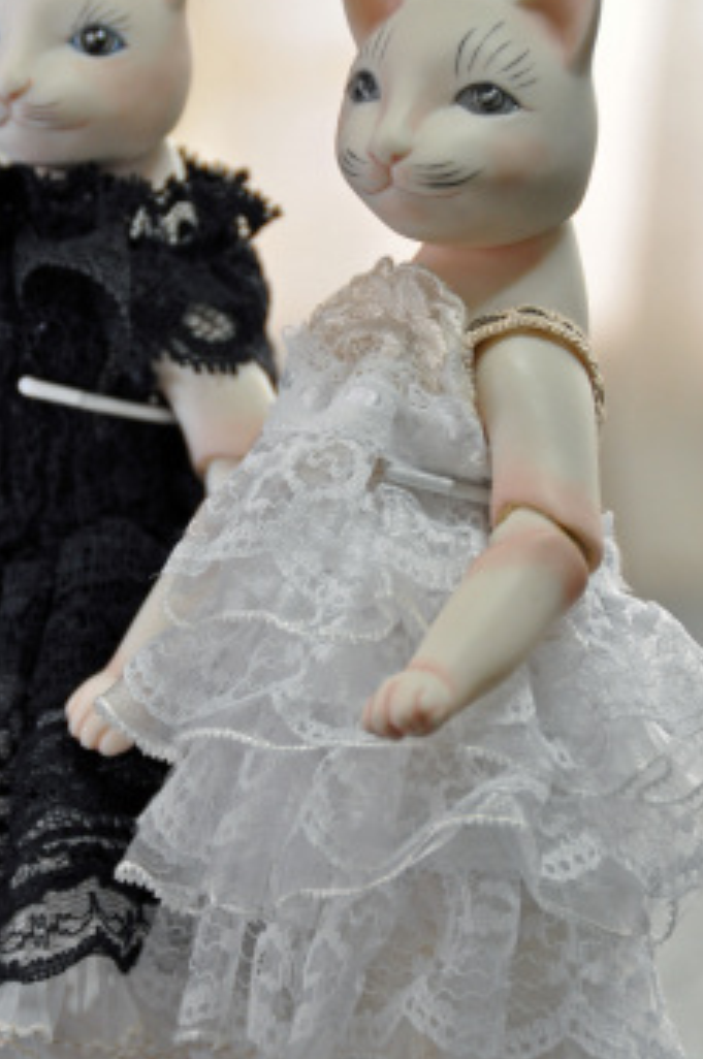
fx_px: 8688
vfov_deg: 7.0
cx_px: 207
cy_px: 455
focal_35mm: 296
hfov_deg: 4.6
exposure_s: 1/60
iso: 800
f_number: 5.6
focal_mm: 135
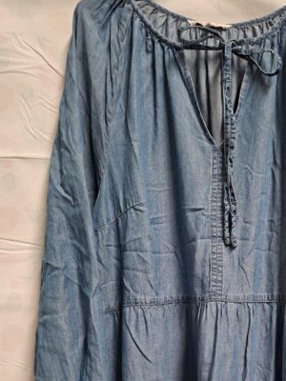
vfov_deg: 39.2
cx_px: 235
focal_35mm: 46
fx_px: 507
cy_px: 319
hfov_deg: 30.6
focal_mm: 5.54
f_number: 1.8
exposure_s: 1/50
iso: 320
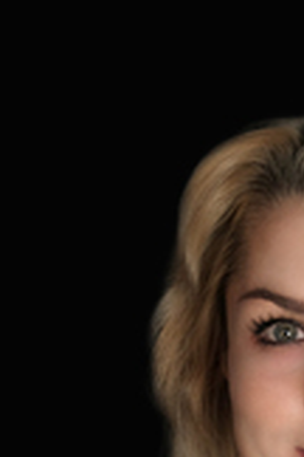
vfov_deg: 9.6
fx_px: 2672
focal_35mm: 211
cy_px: 615
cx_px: 374
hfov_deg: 6.5
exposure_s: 1/60
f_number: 4.5
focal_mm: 50.5
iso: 800
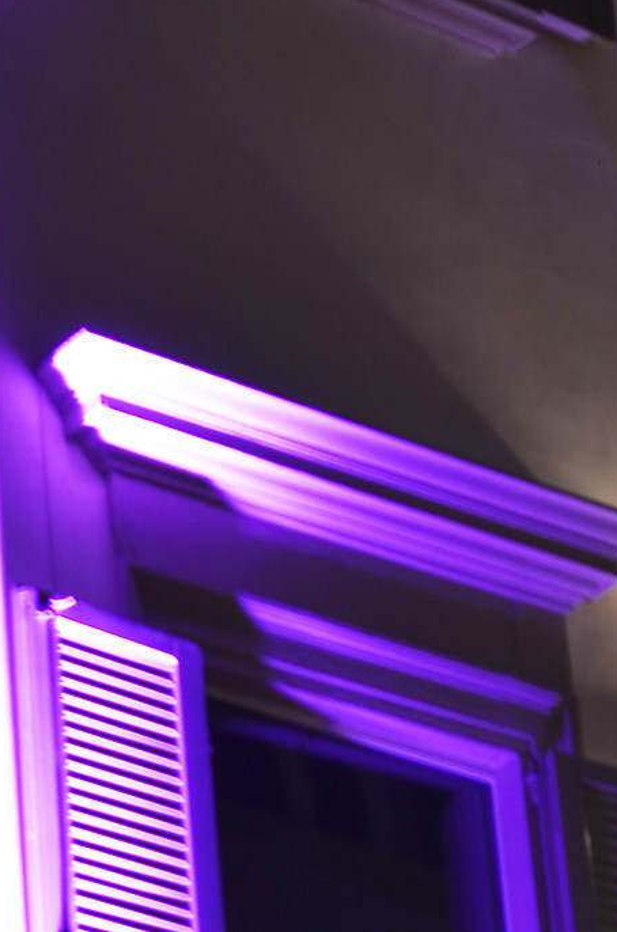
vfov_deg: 9.8
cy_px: 799
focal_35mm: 210
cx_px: 736
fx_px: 5426
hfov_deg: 6.5
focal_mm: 40
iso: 110
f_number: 2.8
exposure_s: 1/5
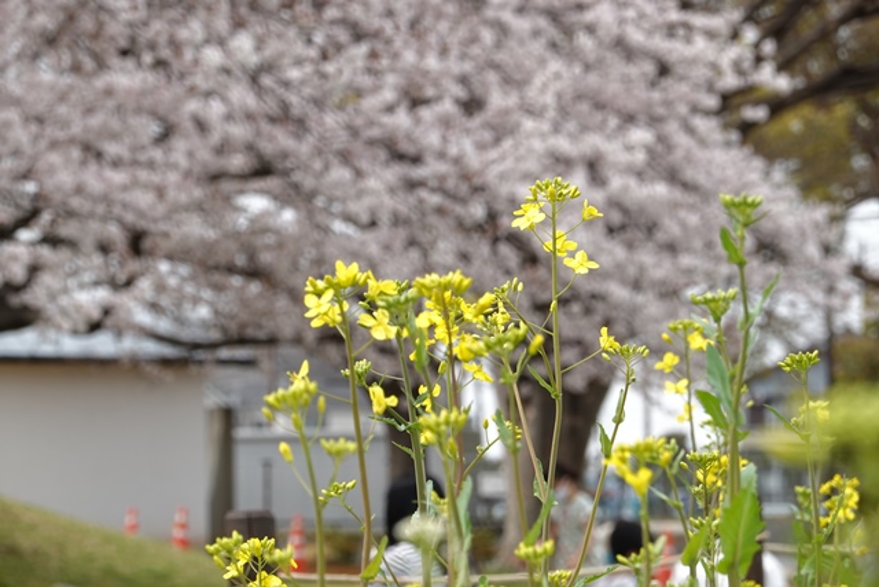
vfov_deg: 6.9
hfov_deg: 10.3
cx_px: 440
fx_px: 4884
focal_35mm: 200
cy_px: 294
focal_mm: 72
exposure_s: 1/80
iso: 100
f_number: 8
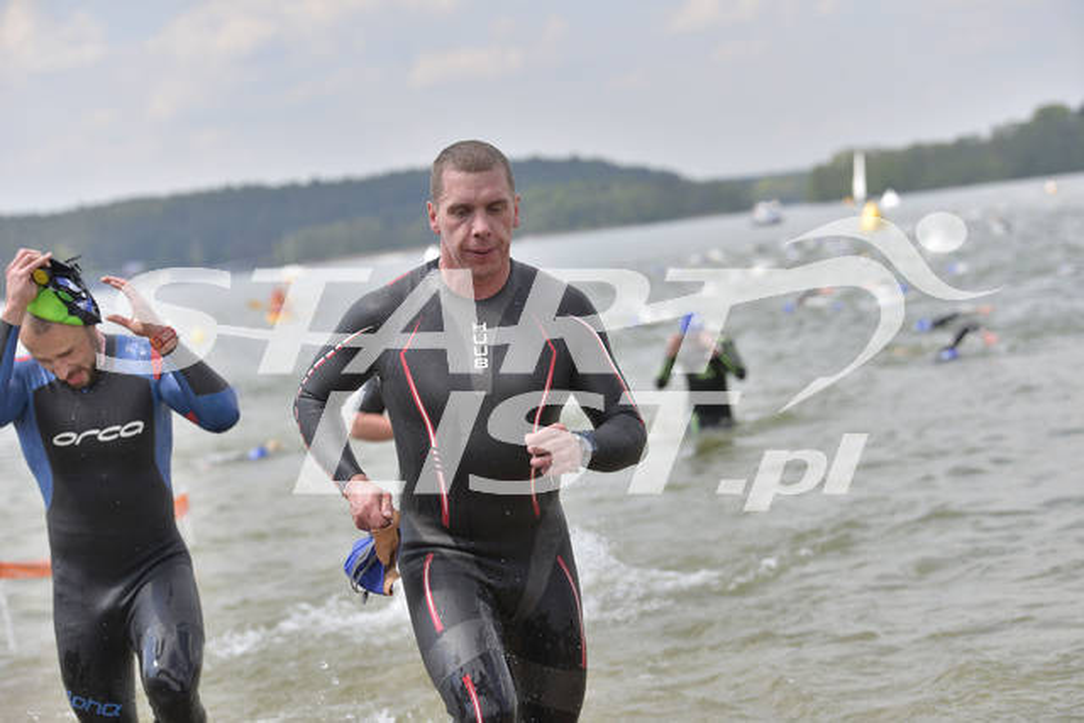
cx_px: 542
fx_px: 2771
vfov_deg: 14.9
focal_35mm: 92
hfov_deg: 22.1
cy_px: 362
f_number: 4
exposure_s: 1/2000
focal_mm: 92
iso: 200
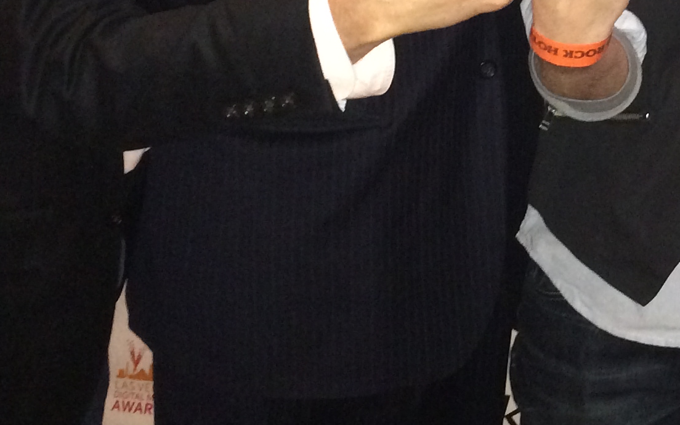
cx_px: 798
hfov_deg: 20.7
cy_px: -141
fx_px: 1742
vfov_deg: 13.4
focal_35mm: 94
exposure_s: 1/16
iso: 400
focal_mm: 4.12
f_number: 2.2
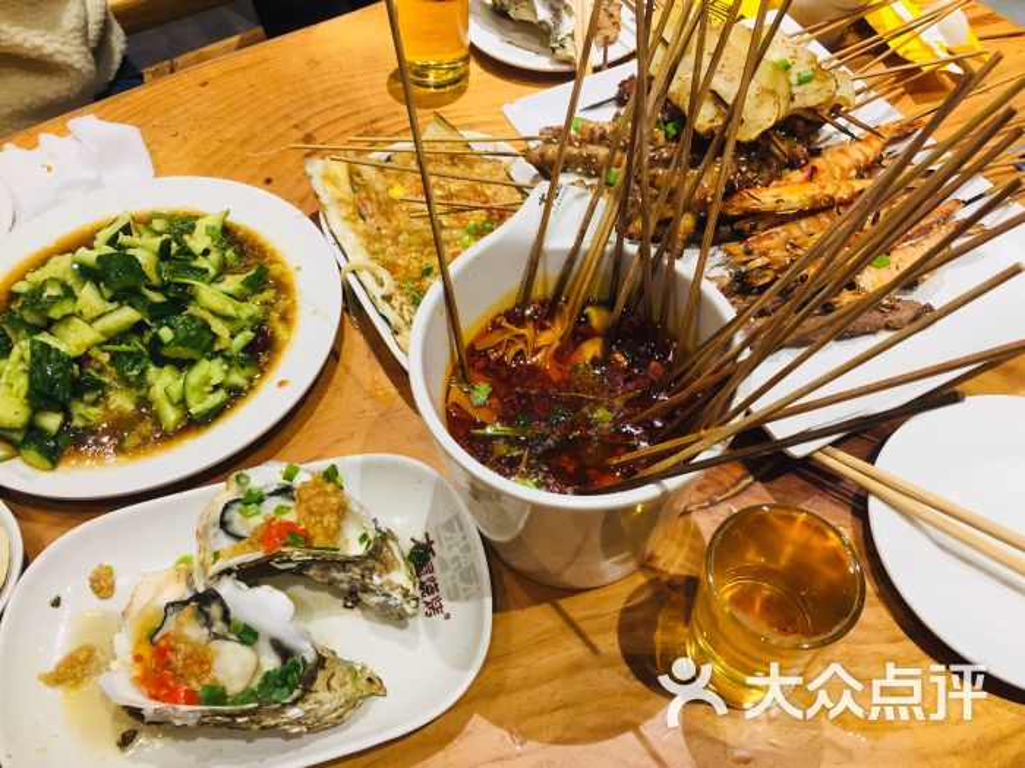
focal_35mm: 29
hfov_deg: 61.7
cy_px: 384
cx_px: 512
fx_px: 859
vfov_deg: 48.2
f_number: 2.2
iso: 50
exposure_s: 1/33
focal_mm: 4.15
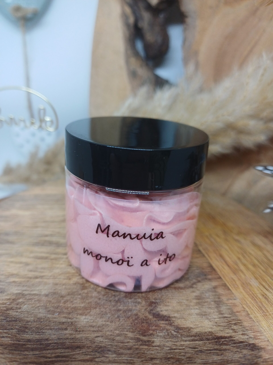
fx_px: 263
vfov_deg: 69.4
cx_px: 136
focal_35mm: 25
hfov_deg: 54.9
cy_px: 182
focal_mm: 4.65
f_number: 1.8
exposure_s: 1/60
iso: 125
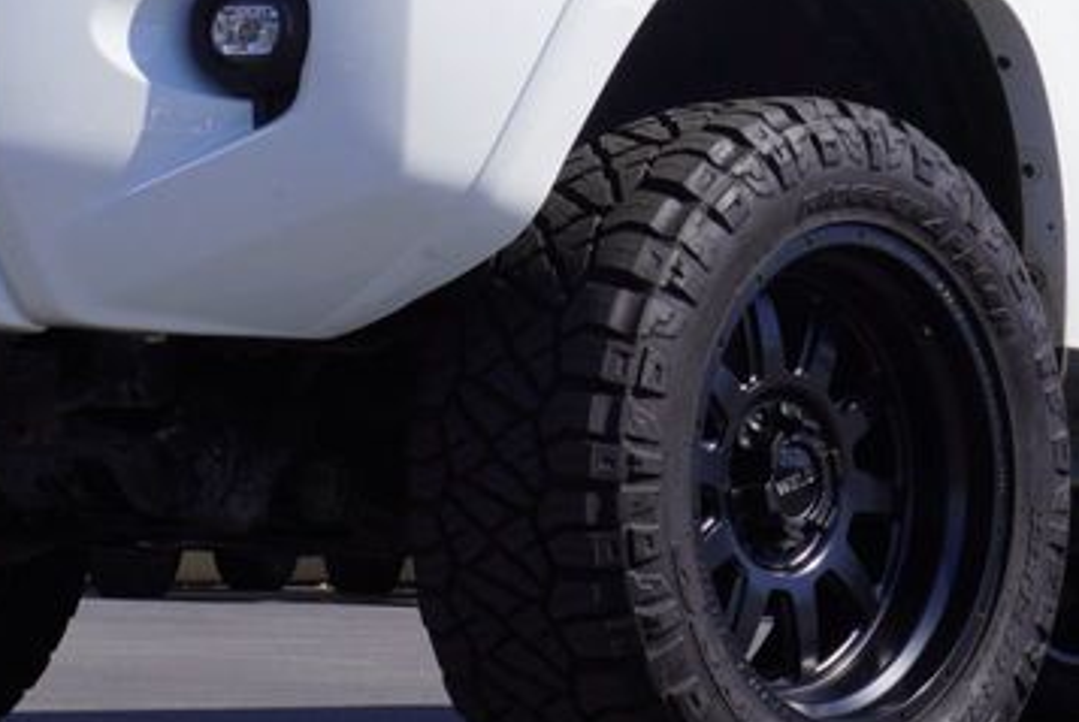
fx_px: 3871
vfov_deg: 10.6
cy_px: 51
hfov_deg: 15.8
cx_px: 683
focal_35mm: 129
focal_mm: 30
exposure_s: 1/200
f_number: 11
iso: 100
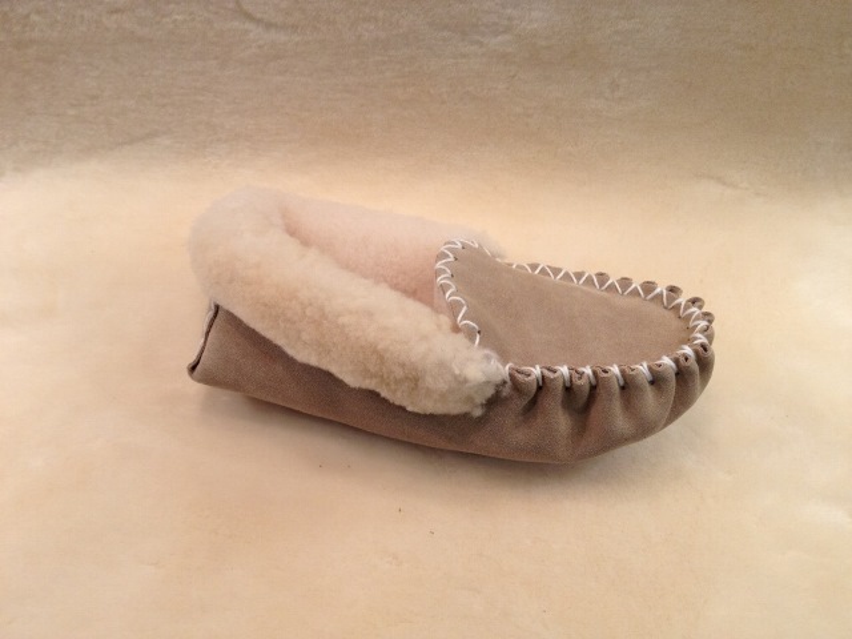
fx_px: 861
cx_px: 426
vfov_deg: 40.7
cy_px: 320
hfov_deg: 52.6
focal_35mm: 35
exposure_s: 1/100
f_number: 2.4
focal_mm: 4.28
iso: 100
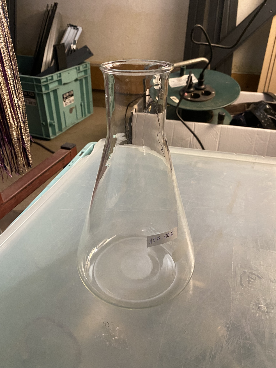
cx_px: 138
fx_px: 276
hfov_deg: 53.1
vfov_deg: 67.3
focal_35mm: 26
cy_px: 184
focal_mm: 4.25
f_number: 1.8
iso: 500
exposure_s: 1/33
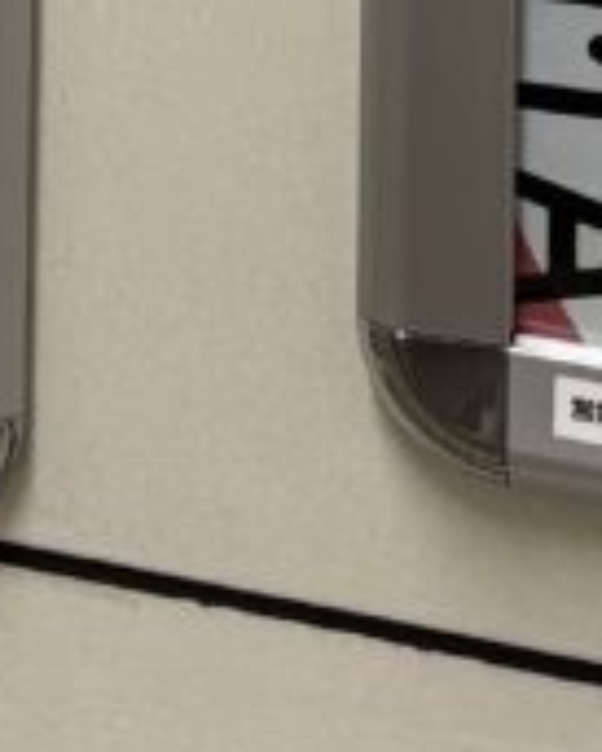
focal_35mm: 190
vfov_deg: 8.8
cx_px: -980
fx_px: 4228
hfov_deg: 7.5
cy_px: -1267
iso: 80
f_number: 1.6
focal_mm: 5.96
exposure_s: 1/60
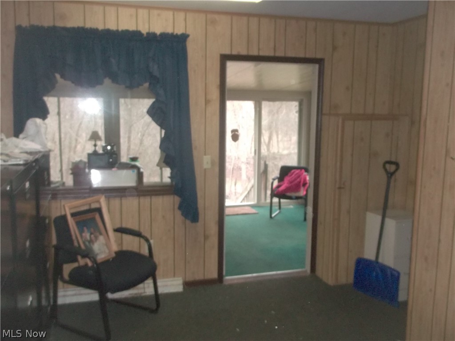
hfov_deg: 55.4
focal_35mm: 33
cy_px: 170
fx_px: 434
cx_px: 228
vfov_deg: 42.9
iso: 320
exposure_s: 1/100
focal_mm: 5.9
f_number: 3.3
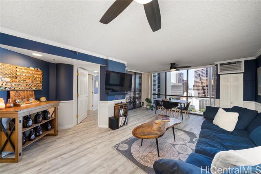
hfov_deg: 112.6
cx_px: 130
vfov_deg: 90.0
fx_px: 87
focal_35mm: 12
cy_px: 87
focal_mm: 12
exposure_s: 1/60
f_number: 9
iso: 200
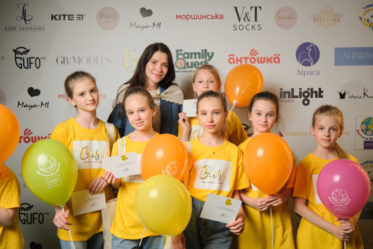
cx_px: 186
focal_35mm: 32
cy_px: 124
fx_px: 332
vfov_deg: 41.1
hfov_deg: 58.7
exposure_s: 1/160
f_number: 4
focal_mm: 21.4
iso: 2000
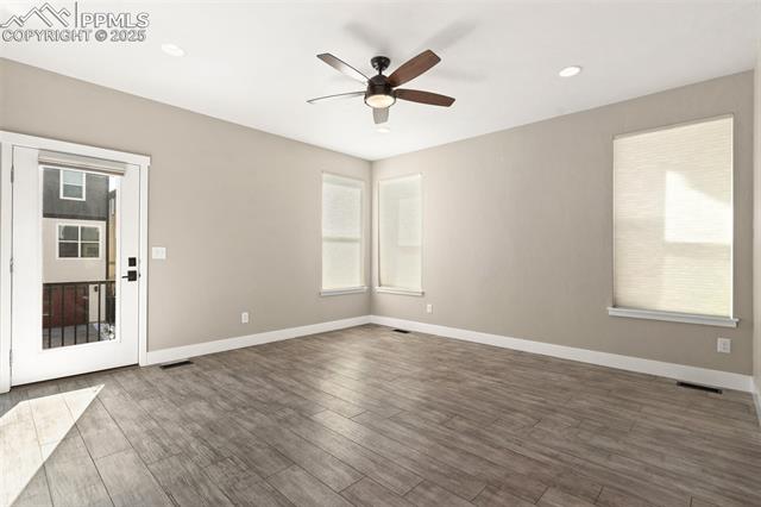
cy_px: 254
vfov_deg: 73.7
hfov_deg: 96.8
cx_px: 380
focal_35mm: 16
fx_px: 338
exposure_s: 1/8
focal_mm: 16
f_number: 6.7
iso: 100
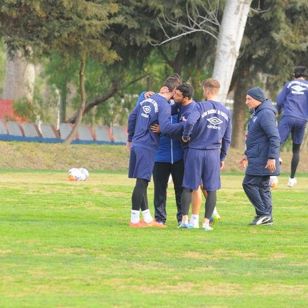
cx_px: 181
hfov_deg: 3.0
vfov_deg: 3.0
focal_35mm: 578
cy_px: 154
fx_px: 5818
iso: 500
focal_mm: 300
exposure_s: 1/320
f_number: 5.6
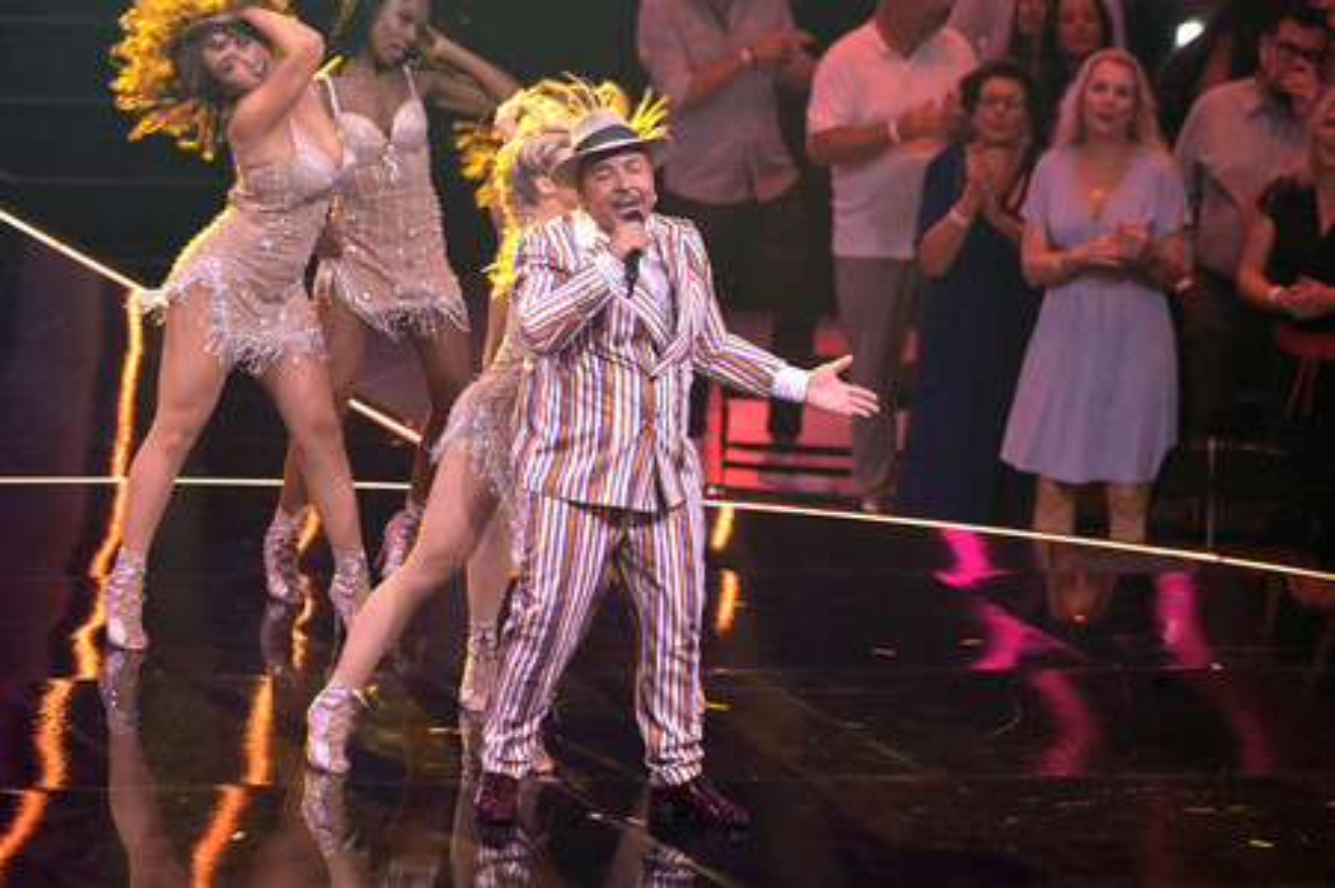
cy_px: 444
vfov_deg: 2.7
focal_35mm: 500
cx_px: 668
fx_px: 18528
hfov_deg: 4.1
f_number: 5.6
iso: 16000
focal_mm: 500
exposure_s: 1/400
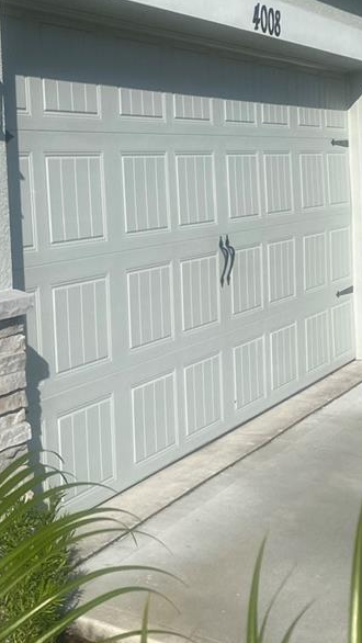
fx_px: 989
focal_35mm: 58
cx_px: -25
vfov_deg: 35.9
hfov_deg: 19.9
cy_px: 268
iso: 32
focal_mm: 4.25
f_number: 1.8
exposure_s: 1/5495
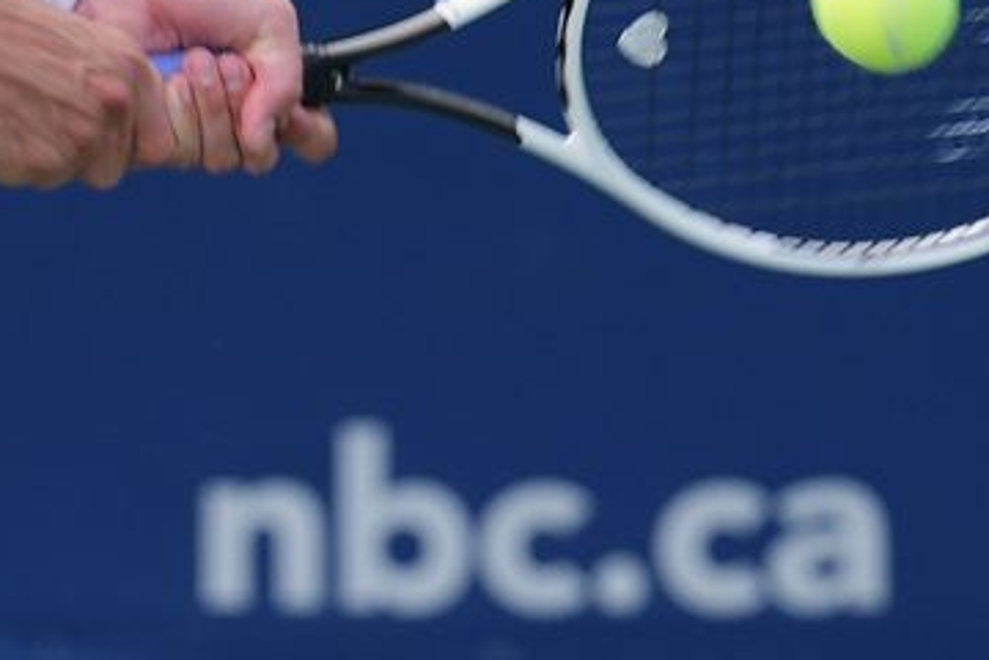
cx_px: 162
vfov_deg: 0.8
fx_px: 46891
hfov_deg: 1.2
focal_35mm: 1707
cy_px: -246
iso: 250
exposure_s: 1/640
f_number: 4
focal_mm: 600
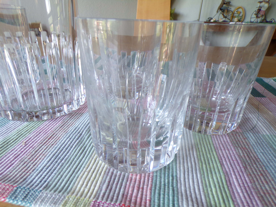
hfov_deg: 71.6
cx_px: 138
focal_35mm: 24
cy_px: 104
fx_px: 191
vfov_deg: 56.8
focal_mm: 4.3
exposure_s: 1/34
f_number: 3
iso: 183
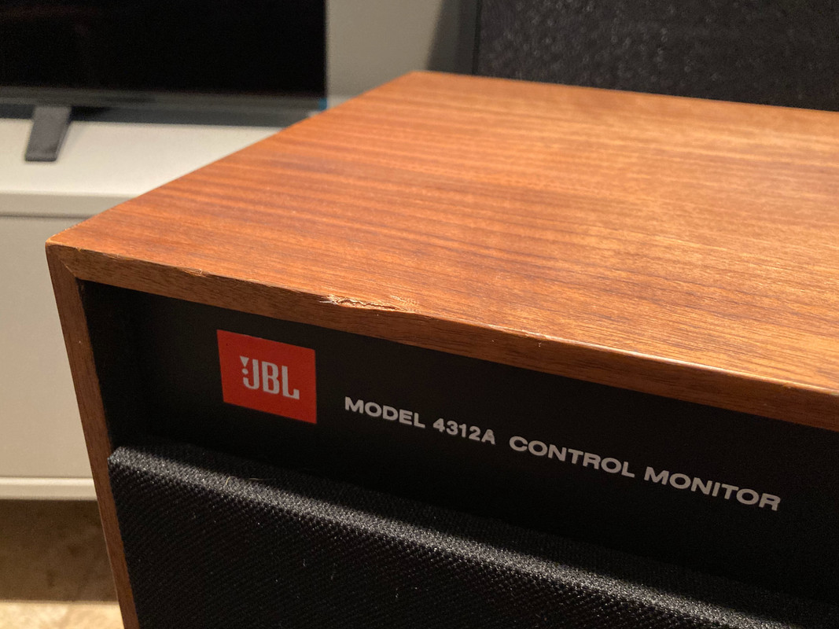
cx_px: 420
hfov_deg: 63.4
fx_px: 679
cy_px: 314
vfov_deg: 49.7
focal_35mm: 28
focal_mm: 3.99
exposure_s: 1/40
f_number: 1.8
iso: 400
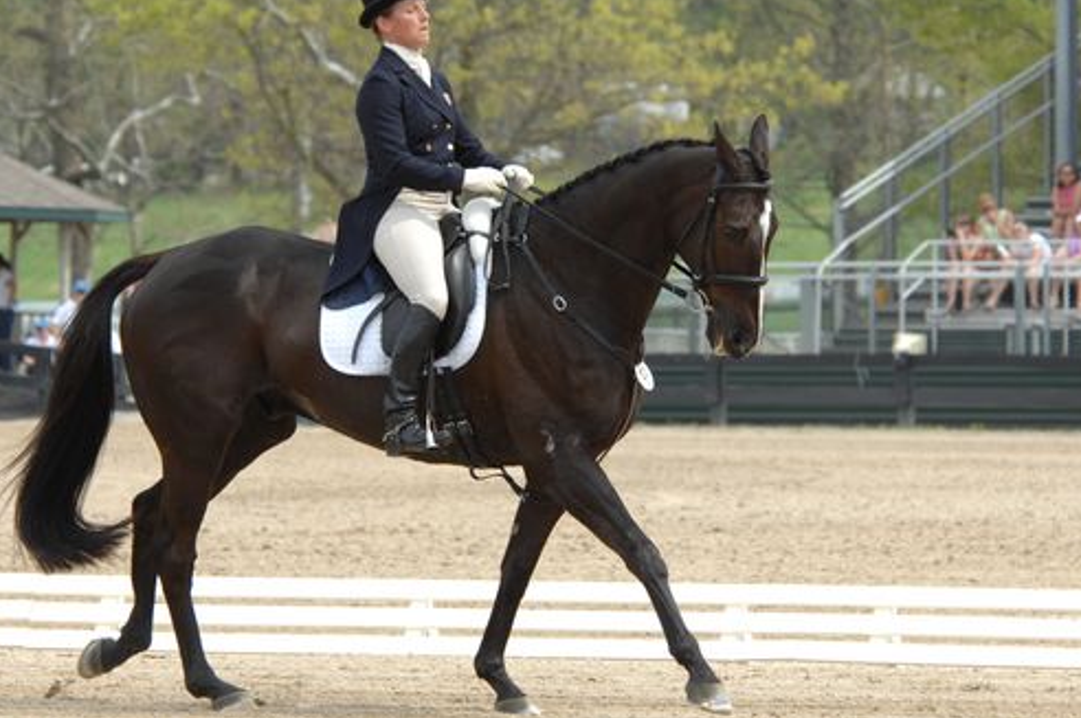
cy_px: 267
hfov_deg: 6.4
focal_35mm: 322
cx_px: 540
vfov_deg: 4.3
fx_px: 9649
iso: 200
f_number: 6.3
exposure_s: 1/500
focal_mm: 165
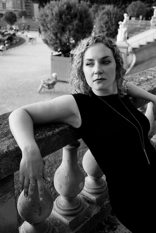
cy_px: 116
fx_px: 227
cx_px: 78
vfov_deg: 54.4
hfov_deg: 37.9
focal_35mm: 35
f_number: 5
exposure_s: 1/250
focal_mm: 35
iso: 200
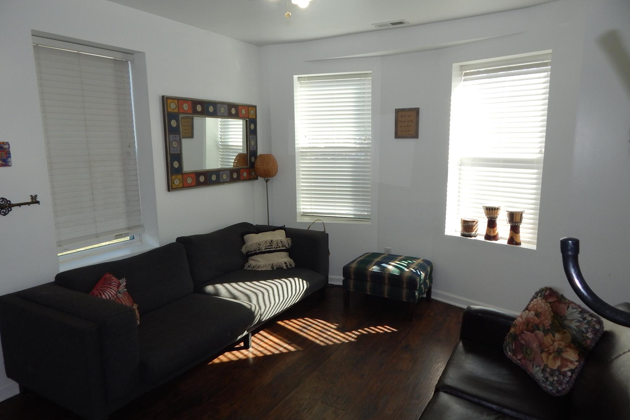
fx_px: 402
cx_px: 316
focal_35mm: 23
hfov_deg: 76.1
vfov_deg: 55.1
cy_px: 211
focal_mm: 4
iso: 125
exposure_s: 1/100
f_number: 3
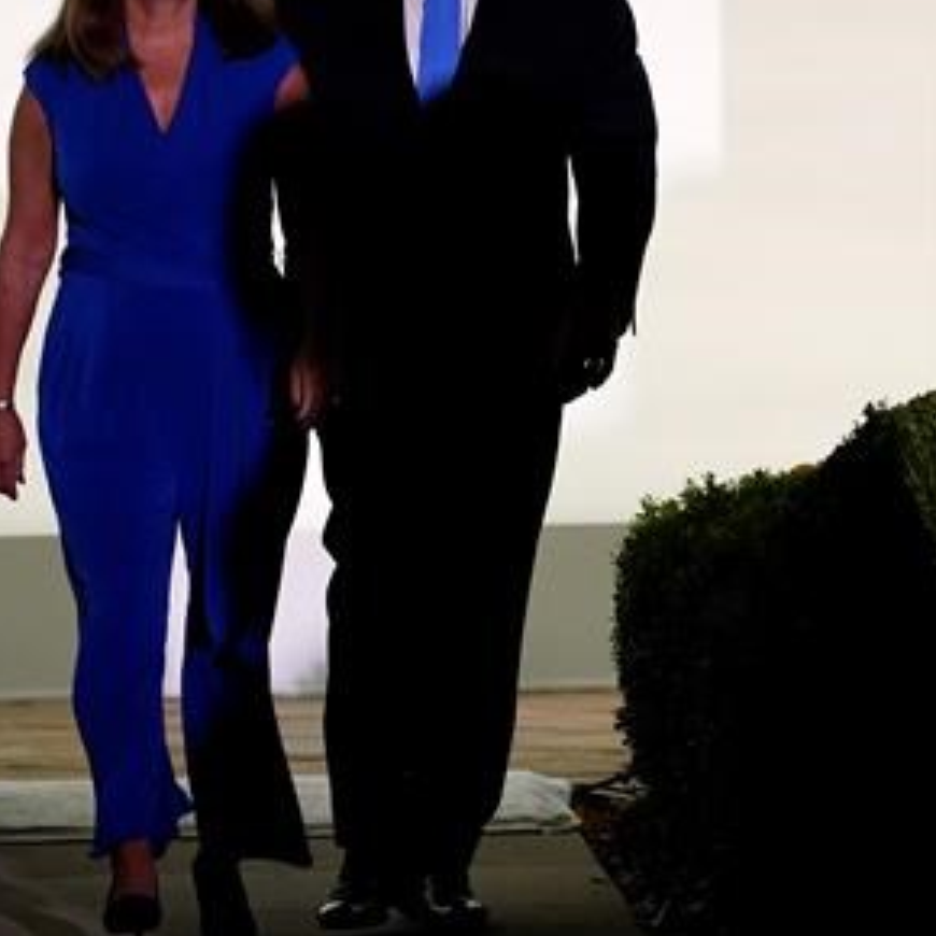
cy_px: 386
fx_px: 14929
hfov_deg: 3.6
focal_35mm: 488
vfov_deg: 3.6
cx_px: 652
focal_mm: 256
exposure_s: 1/250
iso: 6400
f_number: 5.6
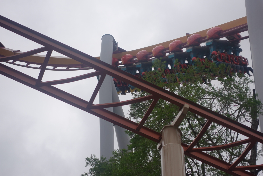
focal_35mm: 70
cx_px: 132
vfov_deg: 19.5
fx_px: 512
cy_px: 88
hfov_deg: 28.8
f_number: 2.8
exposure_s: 1/320
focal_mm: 25.7
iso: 125
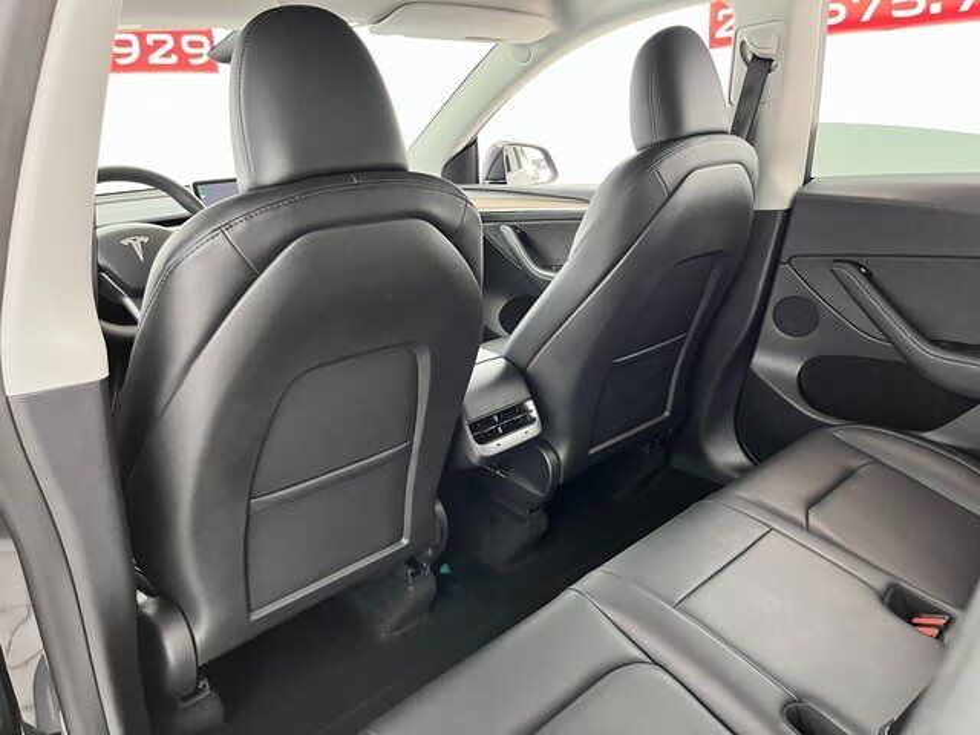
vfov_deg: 53.1
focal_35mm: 26
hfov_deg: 67.3
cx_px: 490
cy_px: 368
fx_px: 736
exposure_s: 1/40
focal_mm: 5.1
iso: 400
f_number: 1.6
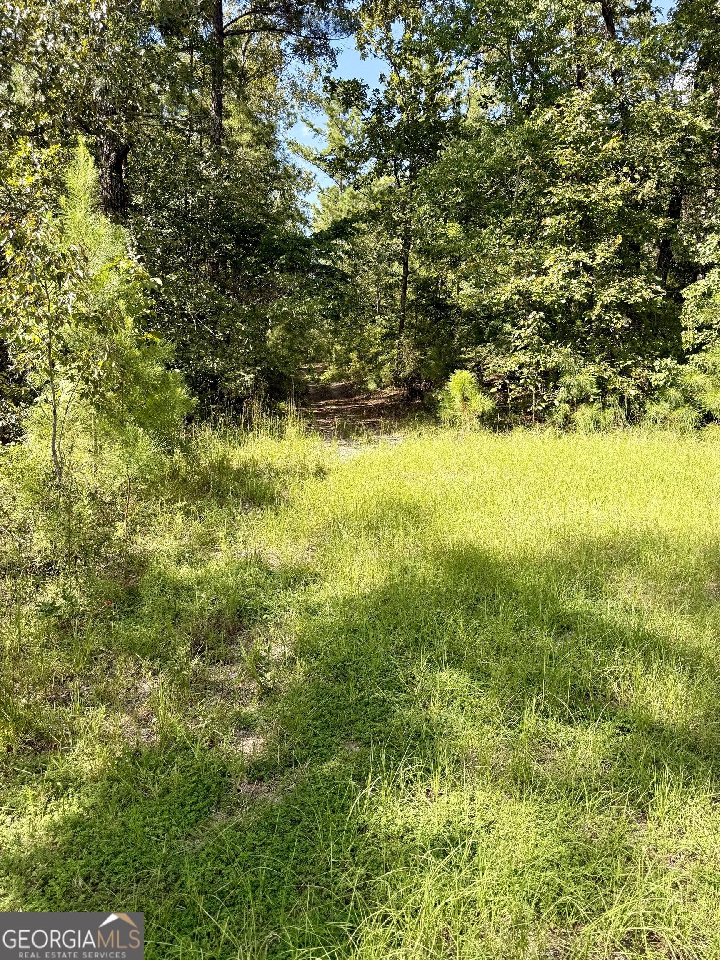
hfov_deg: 56.8
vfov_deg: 71.6
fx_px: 666
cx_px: 360
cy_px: 480
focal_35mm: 24
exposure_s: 1/920
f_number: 1.78
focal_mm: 6.76
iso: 80
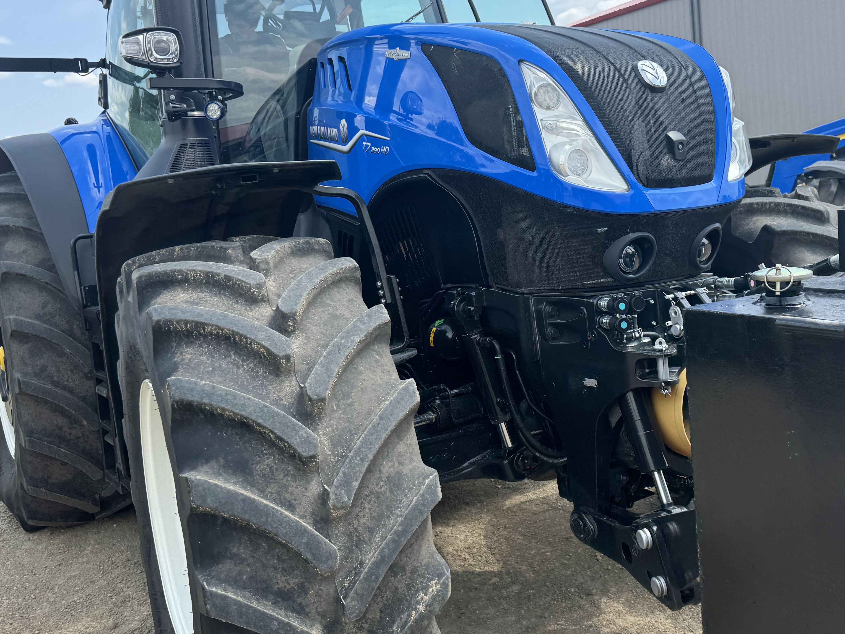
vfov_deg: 38.5
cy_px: 259
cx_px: 459
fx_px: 903
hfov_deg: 50.1
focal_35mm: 37
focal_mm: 6.76
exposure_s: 1/1980
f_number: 1.78
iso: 80
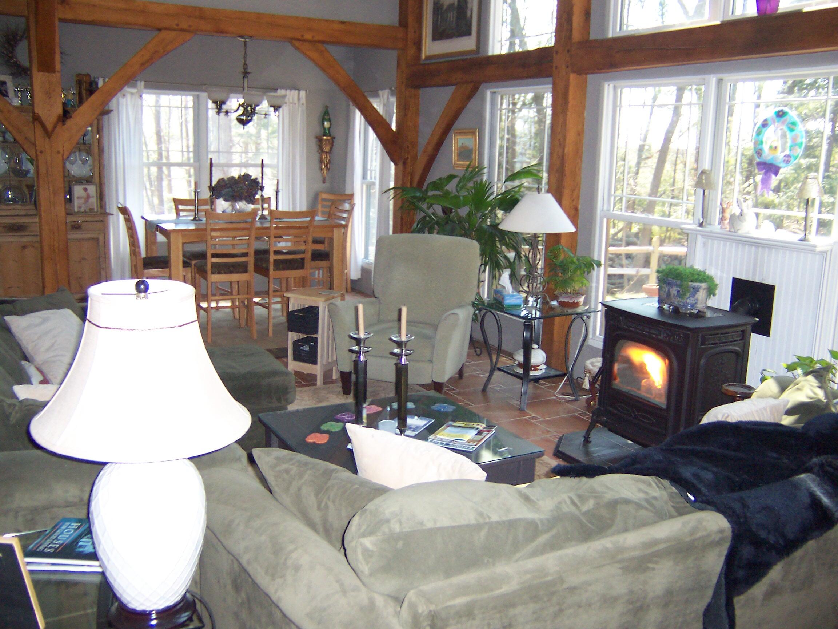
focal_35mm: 33
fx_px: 799
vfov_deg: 42.9
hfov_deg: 55.4
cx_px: 419
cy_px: 314
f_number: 2.4
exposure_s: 1/60
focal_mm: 5.5
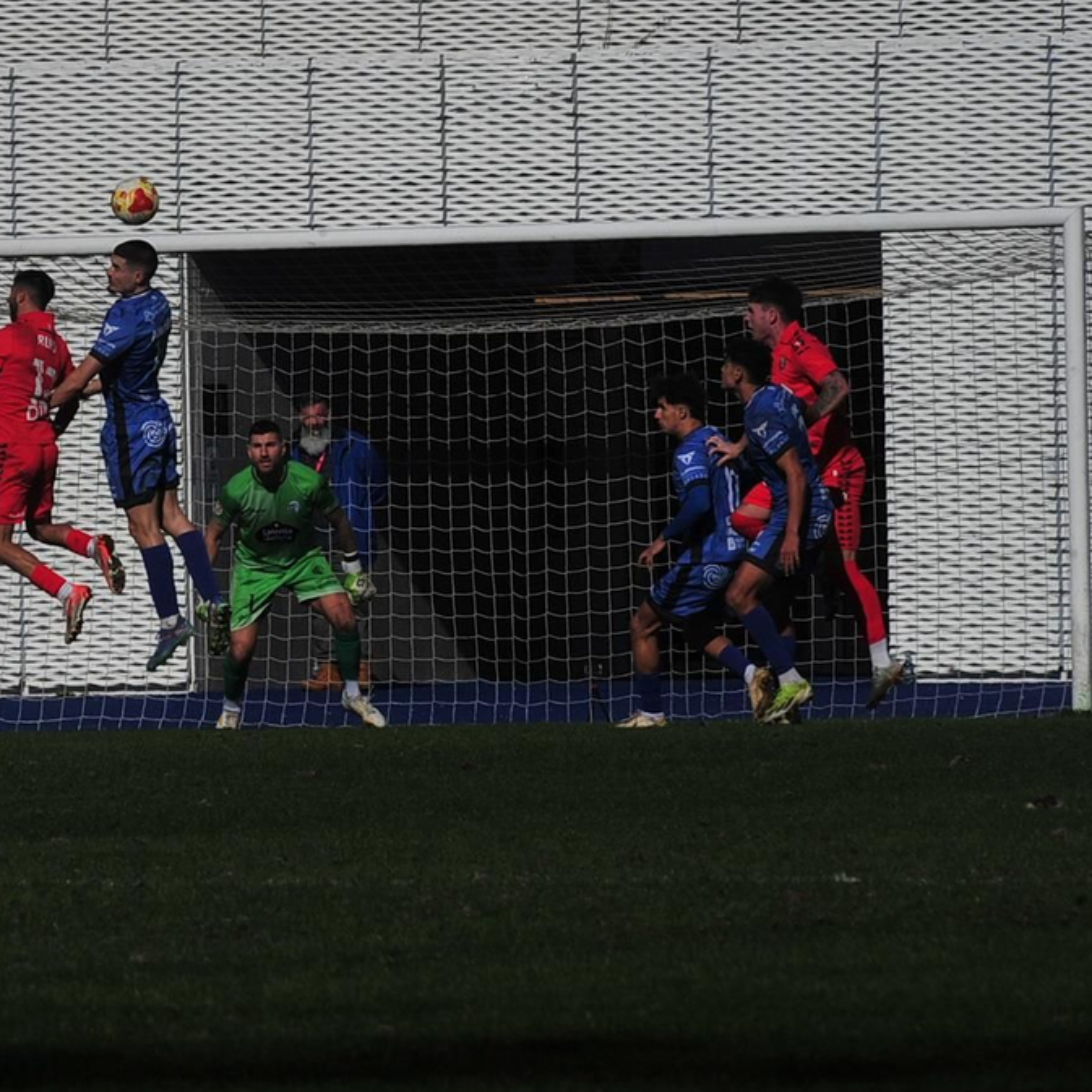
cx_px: -138
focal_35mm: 606
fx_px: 21628
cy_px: 364
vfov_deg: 2.9
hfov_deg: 2.9
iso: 400
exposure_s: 1/1250
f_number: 18
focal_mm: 300
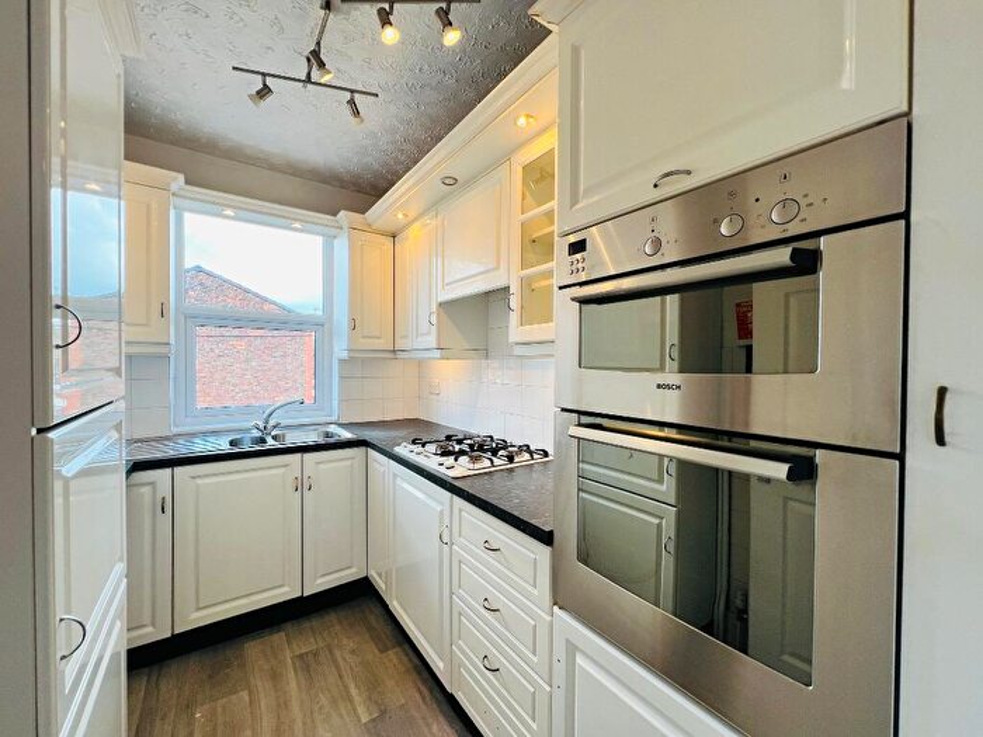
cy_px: 368
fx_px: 369
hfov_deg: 106.2
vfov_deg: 89.9
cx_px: 492
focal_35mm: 13
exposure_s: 1/99
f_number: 1.8
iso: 32
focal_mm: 1.57
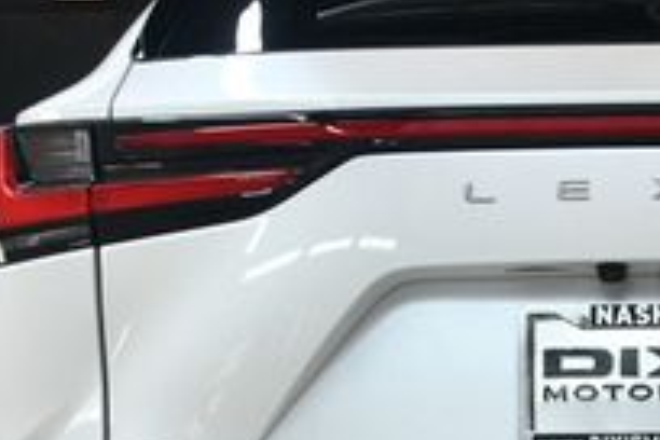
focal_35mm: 113
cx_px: 660
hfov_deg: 17.7
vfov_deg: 11.9
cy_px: 476
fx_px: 2072
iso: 1100
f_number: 3.8
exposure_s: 1/125
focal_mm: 24
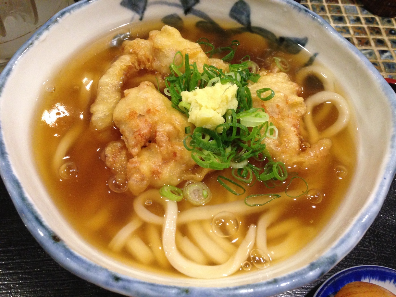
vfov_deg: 42.9
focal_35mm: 33
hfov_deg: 55.4
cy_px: 148
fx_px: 378
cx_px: 198
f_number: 2.4
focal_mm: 4.12
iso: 320
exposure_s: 1/20
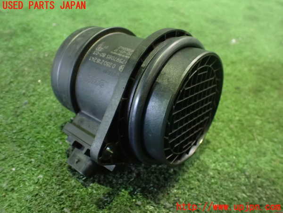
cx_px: 142
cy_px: 106
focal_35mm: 30
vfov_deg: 46.8
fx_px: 245
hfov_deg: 60.0
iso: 1250
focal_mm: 5.4
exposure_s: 1/30
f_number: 2.3
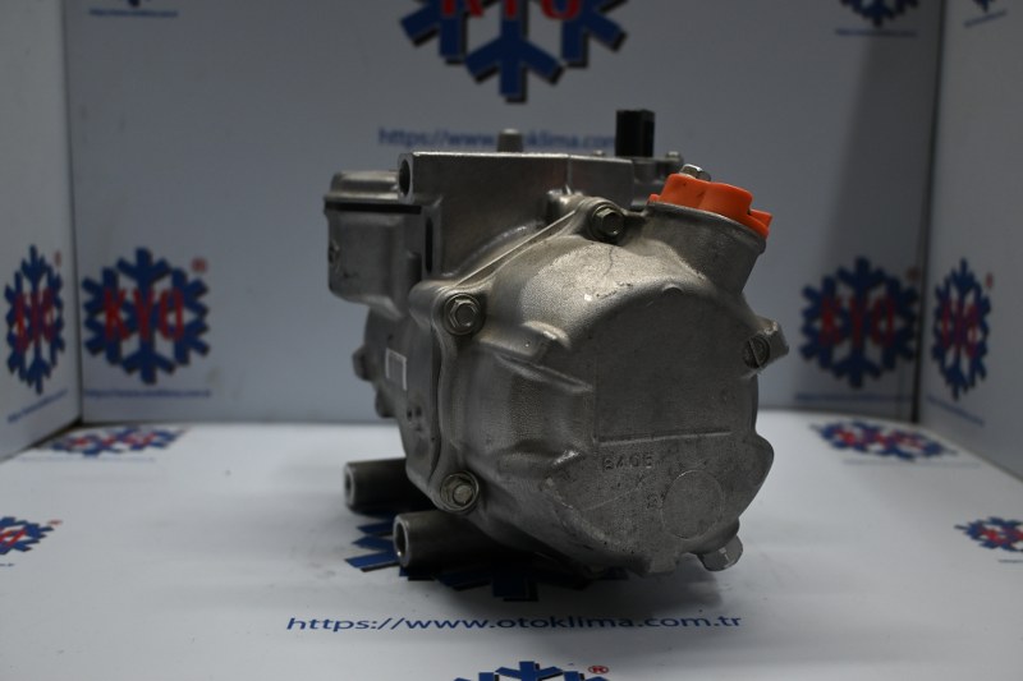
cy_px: 340
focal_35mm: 37
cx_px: 512
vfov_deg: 36.2
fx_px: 1044
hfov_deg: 52.2
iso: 560
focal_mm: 24.5
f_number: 4.2
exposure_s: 1/125
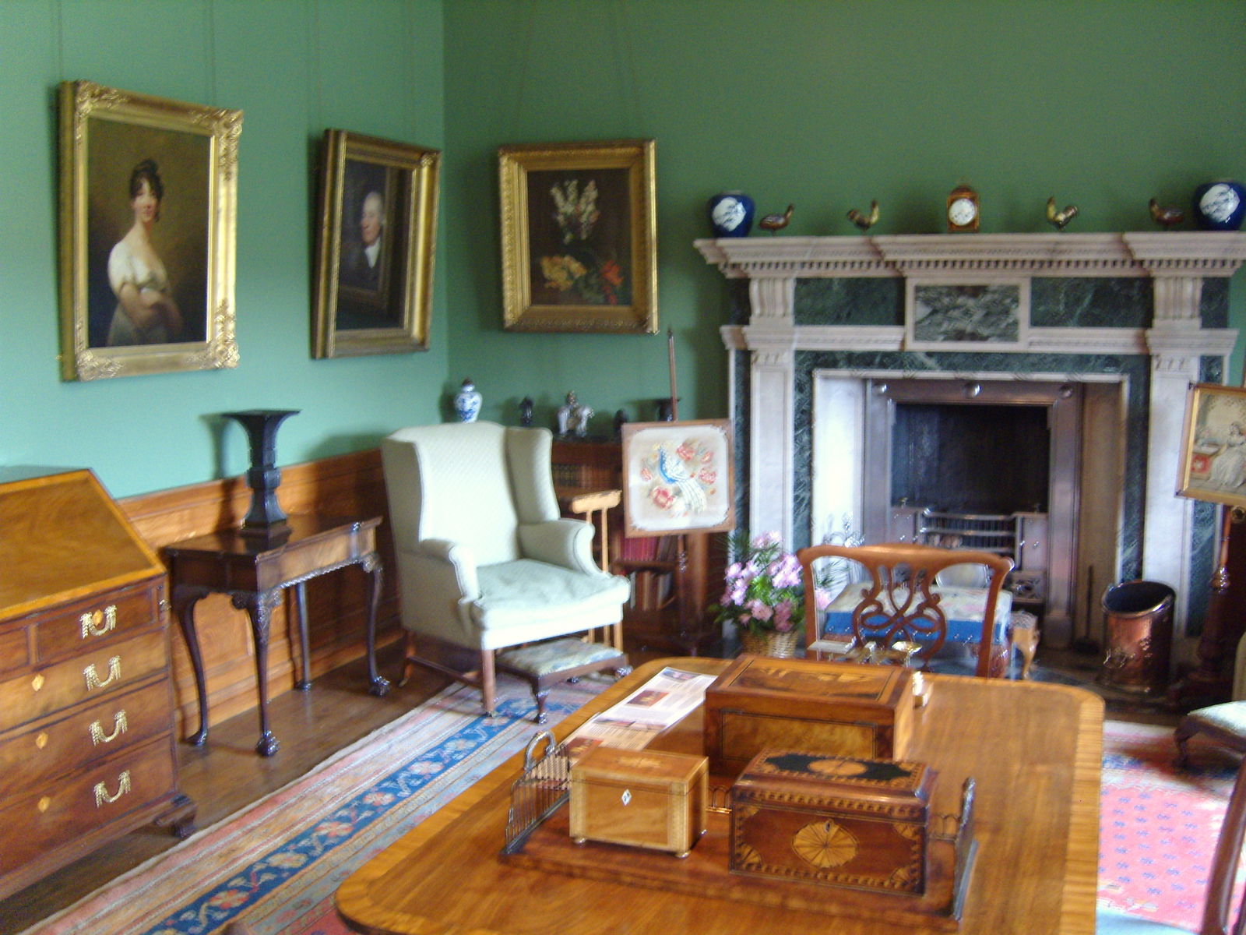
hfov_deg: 52.6
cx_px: 623
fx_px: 1260
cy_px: 468
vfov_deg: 40.7
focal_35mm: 35
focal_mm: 7.4
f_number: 2.8
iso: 200
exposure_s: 1/10
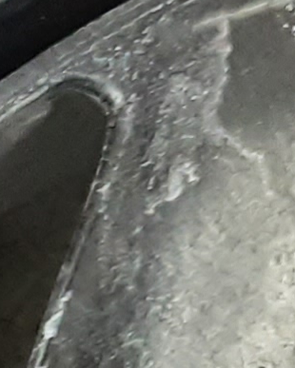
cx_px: -987
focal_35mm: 222
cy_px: 718
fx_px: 2421
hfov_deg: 5.7
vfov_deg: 8.3
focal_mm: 2.91
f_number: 1.9
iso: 200
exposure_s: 1/50
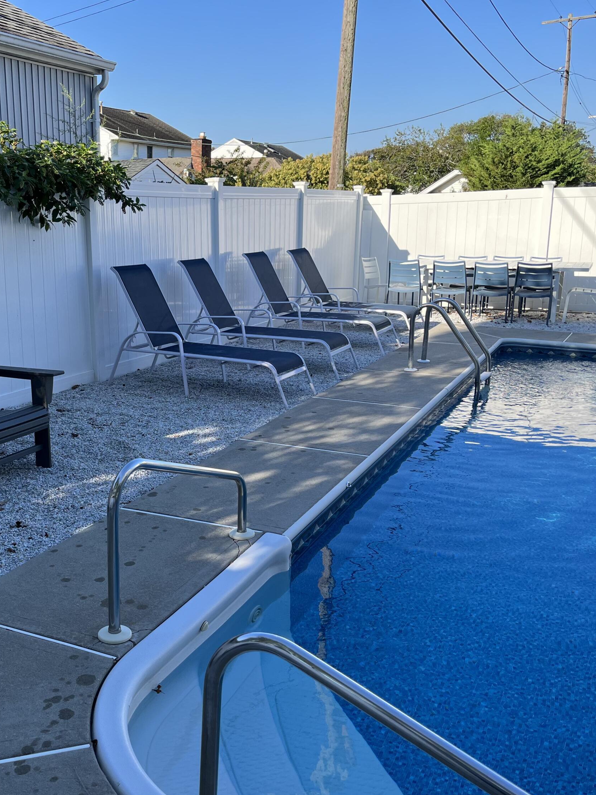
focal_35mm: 35
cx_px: 188
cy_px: 400
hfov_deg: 40.1
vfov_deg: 52.6
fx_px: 804
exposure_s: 1/1497
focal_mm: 5.1
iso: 50
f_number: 1.6
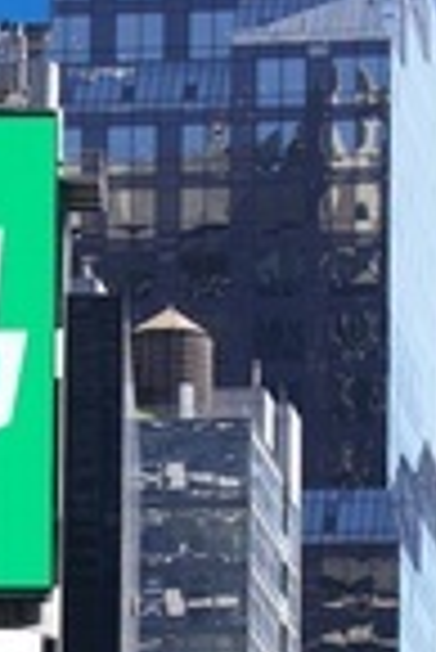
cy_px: 895
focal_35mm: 429
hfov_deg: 3.2
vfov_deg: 4.8
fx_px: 7774
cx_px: -135
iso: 50
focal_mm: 74
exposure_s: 1/160
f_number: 4
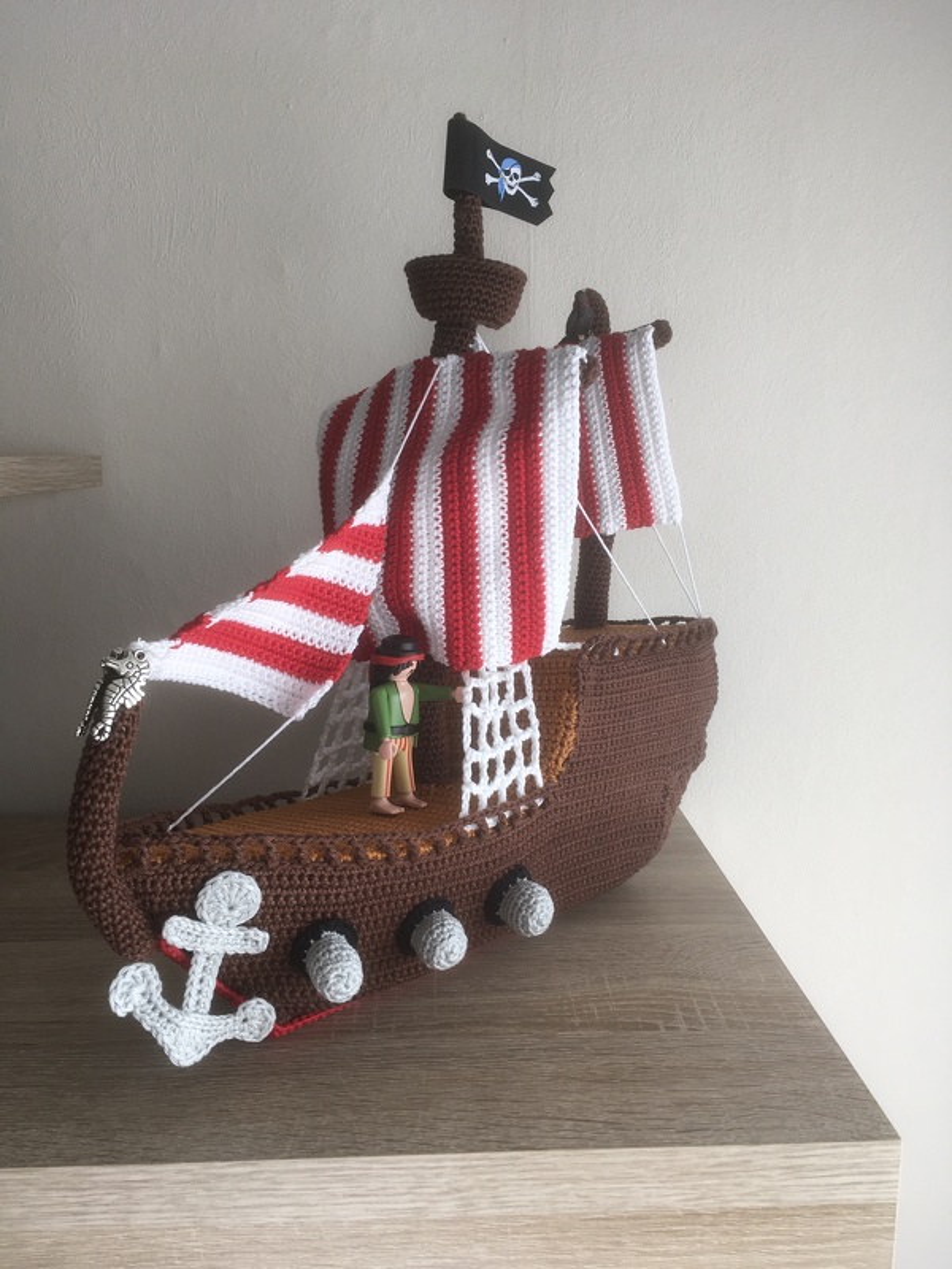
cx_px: 476
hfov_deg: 48.2
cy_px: 634
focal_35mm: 29
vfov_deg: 61.7
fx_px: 1063
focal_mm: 4.15
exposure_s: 1/109
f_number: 2.2
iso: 25
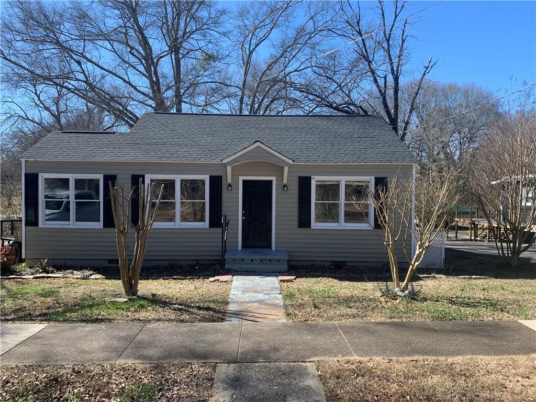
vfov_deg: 53.1
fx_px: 403
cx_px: 268
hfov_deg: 67.3
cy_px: 201
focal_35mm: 26
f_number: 1.8
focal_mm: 4.25
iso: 25
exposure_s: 1/894
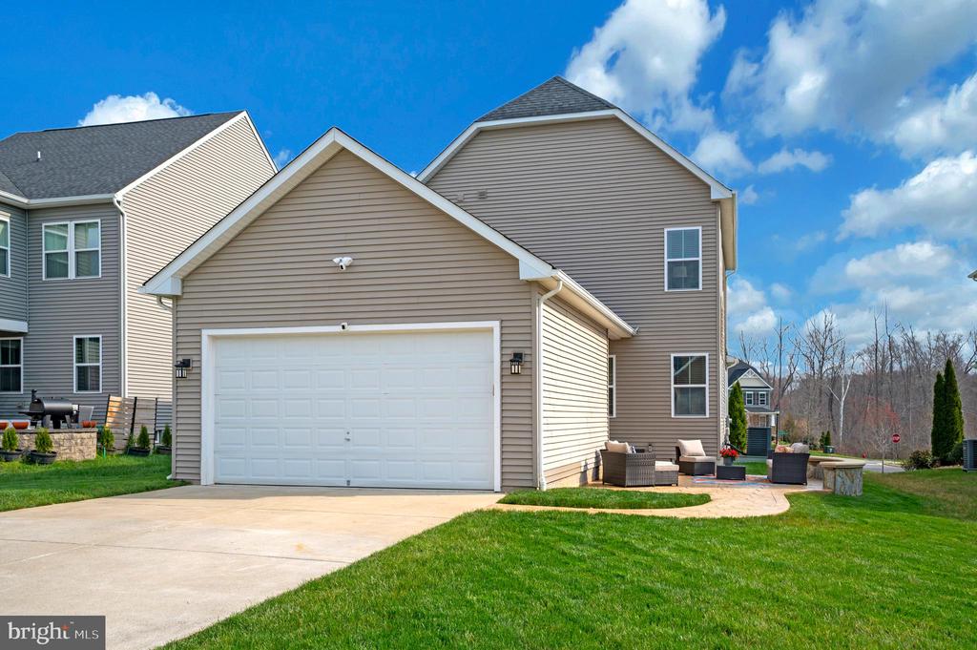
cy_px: 325
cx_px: 488
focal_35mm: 30
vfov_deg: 43.5
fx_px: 813
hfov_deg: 62.0
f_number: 7.1
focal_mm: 30
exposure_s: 1/400
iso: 100
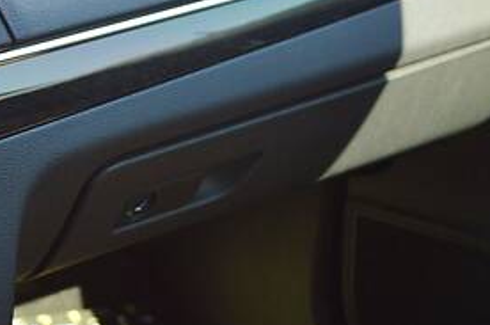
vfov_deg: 15.4
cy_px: 0
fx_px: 1182
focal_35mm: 87
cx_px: -107
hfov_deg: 21.6
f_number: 4.5
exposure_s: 1/80
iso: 400
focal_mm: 20
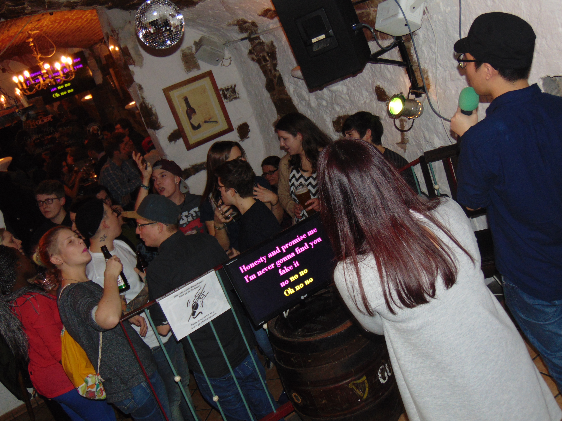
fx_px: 633
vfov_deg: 36.8
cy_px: 210
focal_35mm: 39
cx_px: 281
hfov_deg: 47.9
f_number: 3.3
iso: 200
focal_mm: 6.9
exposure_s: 1/8
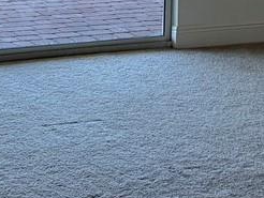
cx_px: 163
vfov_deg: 9.1
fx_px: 1191
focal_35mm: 156
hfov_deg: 12.6
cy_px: -173
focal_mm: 6.76
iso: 100
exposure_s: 1/245
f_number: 1.78
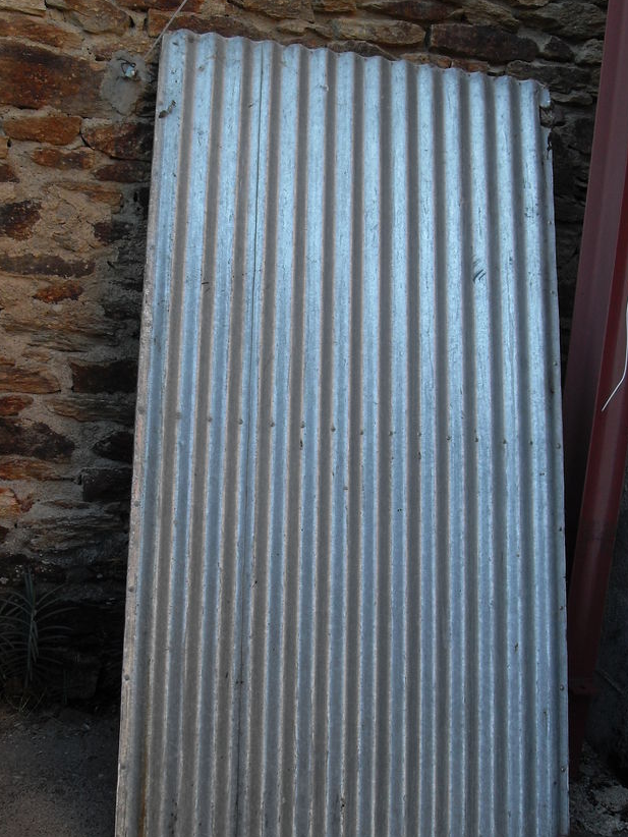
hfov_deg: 32.2
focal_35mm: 45
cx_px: 323
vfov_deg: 42.0
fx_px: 1088
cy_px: 463
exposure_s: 1/180
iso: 80
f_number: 2.8
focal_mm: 6.3
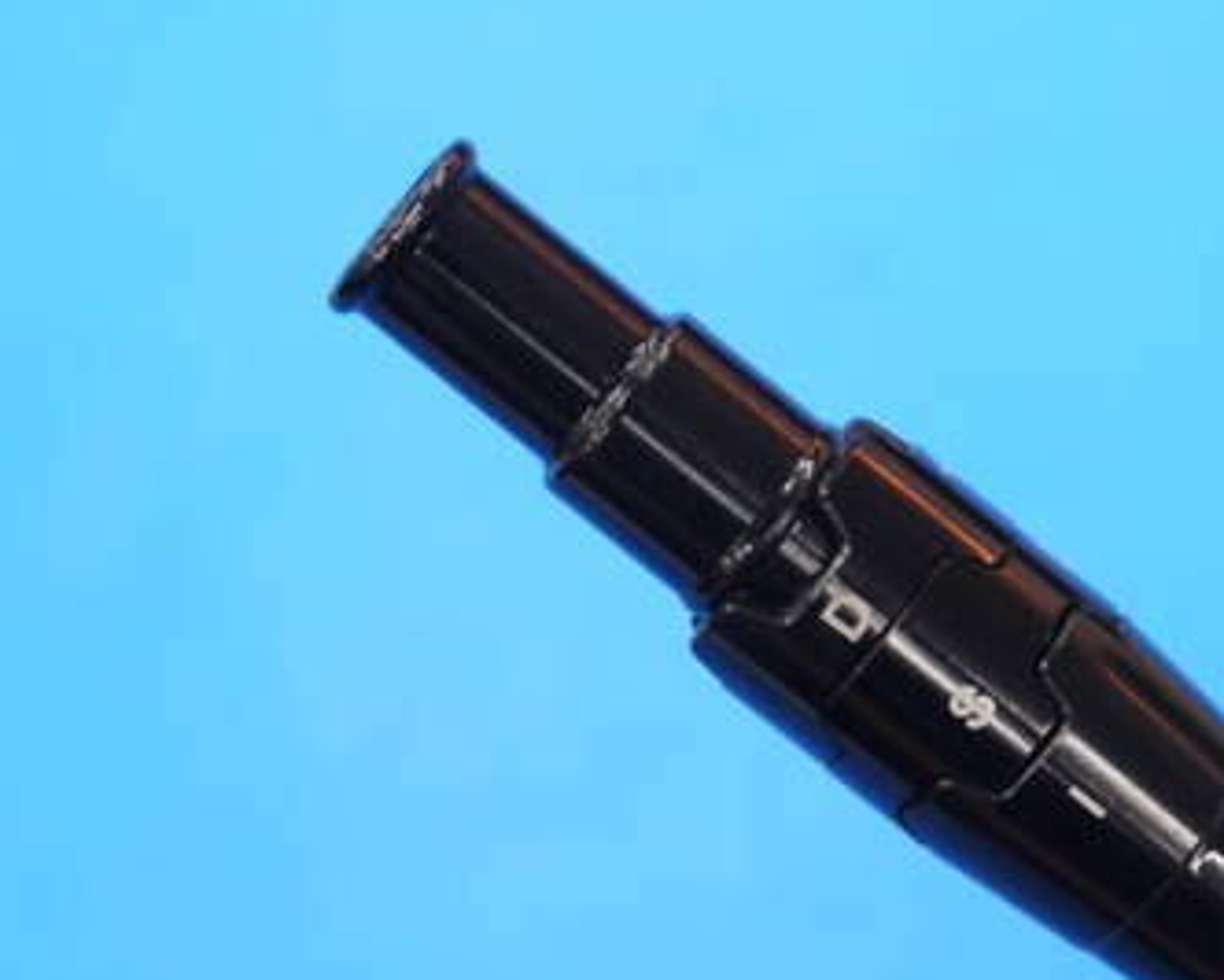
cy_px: 608
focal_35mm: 158
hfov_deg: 12.2
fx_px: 5727
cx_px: 874
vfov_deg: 9.8
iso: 800
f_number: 5.6
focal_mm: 42
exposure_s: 1/80
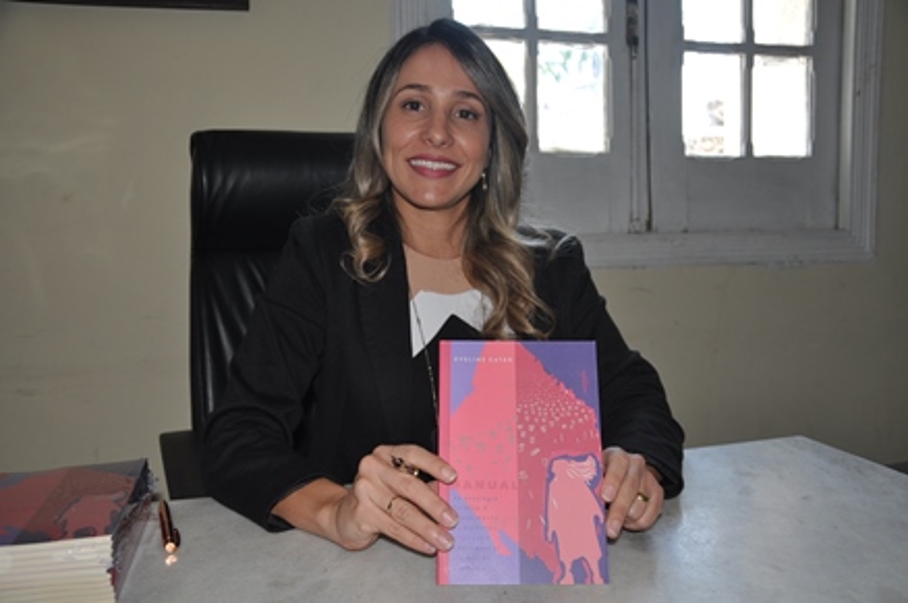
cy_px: 302
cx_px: 454
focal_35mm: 33
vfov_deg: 39.9
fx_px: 831
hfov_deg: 57.3
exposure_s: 1/60
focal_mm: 22
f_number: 3.8
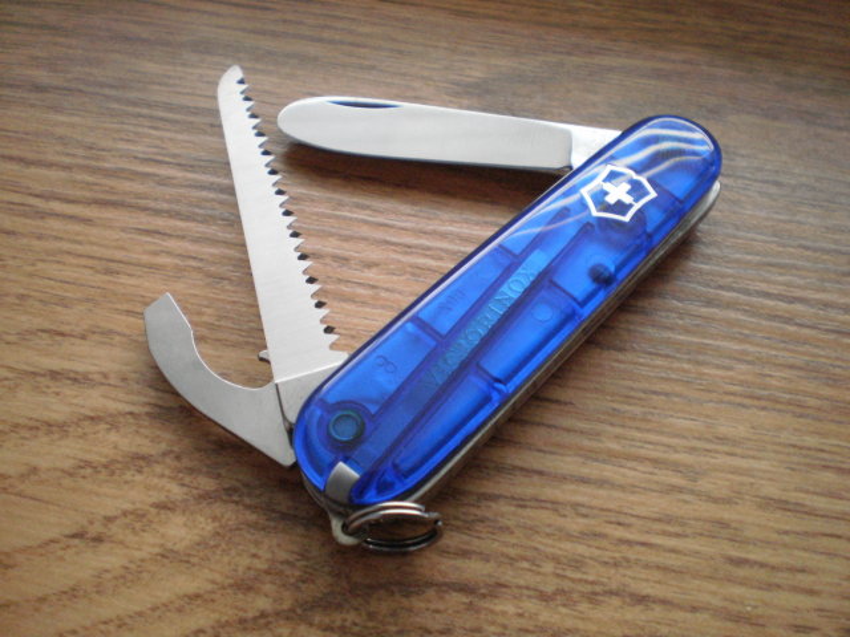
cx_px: 425
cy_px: 318
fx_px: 884
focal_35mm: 36
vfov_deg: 39.7
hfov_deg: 51.4
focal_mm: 6.3
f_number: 3.1
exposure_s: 1/50
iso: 400
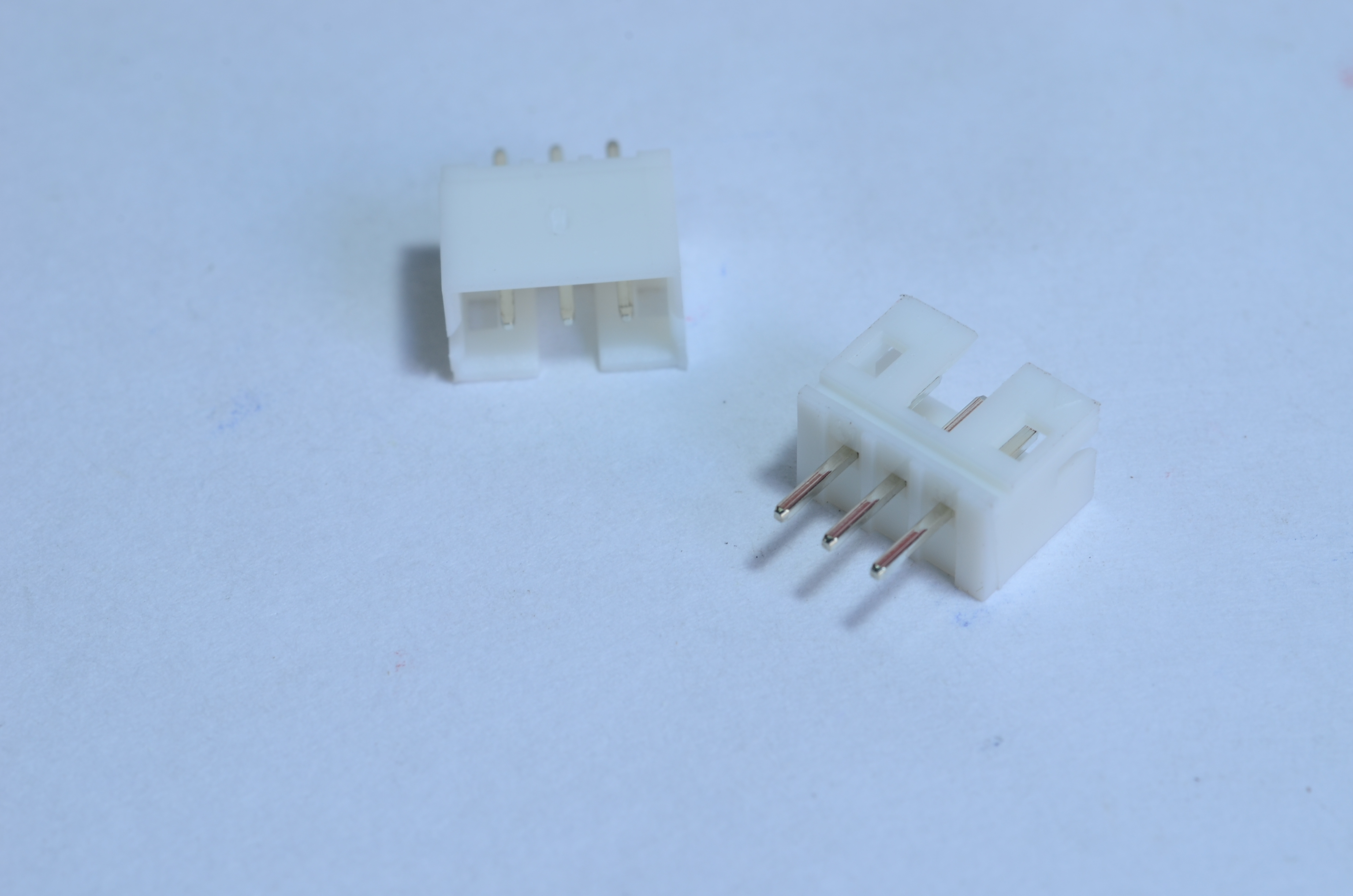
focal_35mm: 90
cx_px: 676
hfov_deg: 22.7
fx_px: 3375
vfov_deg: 15.1
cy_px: 448
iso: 100
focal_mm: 60
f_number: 18
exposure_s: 1/8
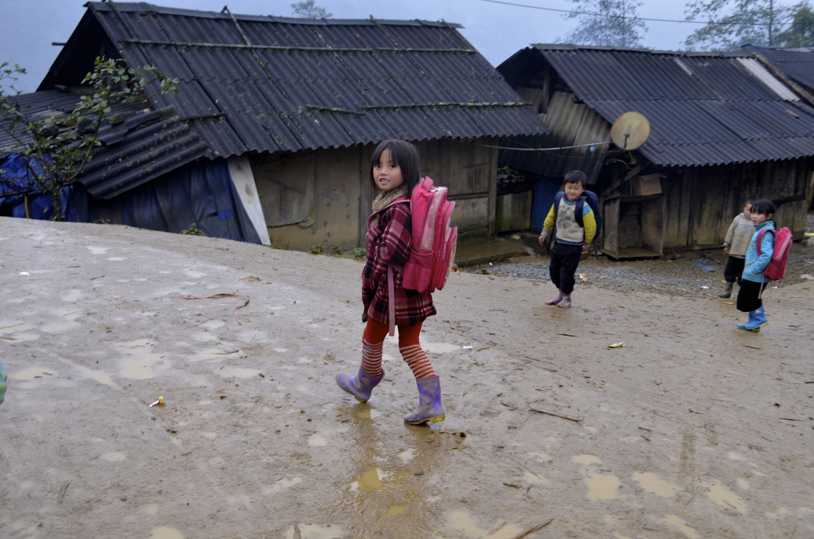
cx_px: 407
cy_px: 270
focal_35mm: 40
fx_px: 914
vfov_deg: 32.9
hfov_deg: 48.0
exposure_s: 1/160
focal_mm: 27
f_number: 6.3
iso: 400
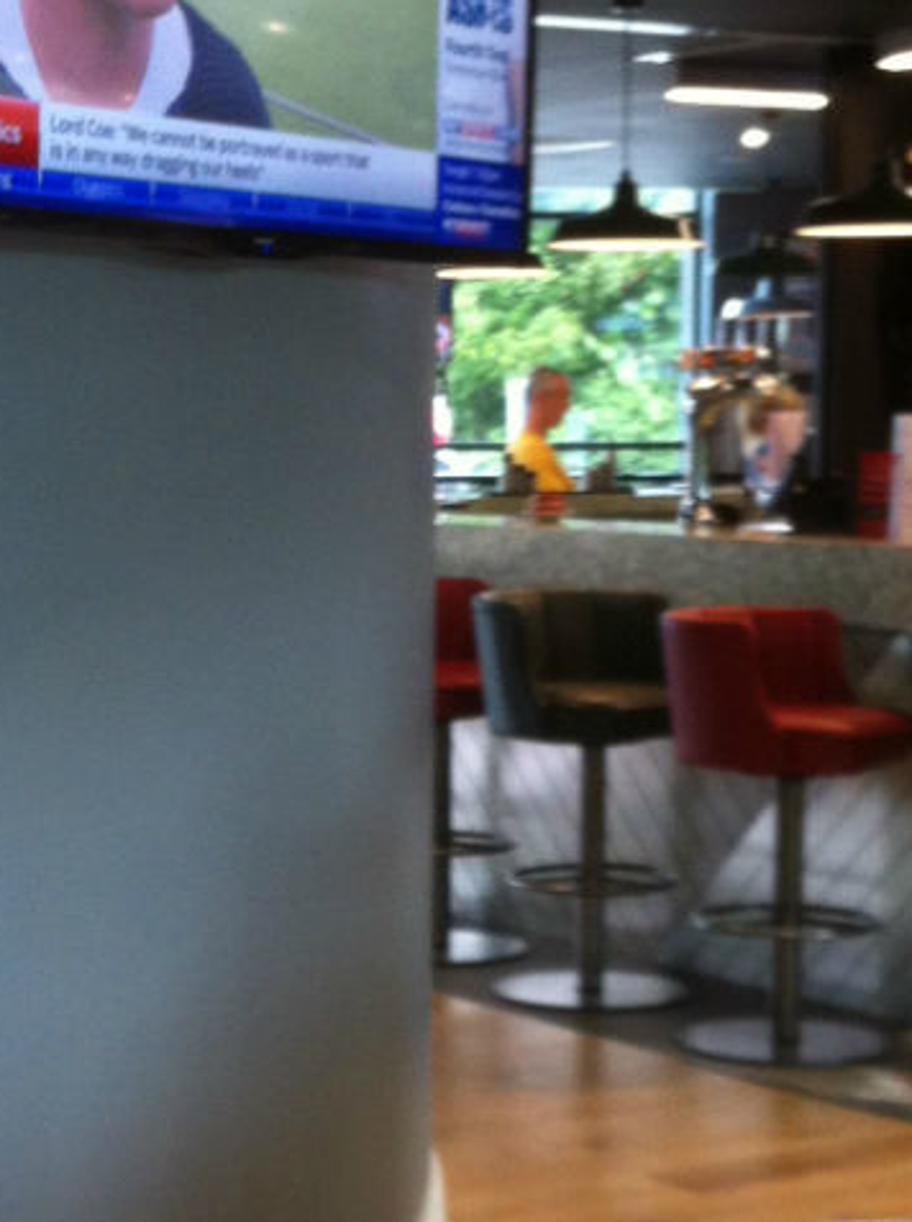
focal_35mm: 94
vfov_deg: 20.8
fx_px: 3312
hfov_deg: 15.6
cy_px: 892
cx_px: 243
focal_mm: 3.85
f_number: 2.8
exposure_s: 1/15
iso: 125
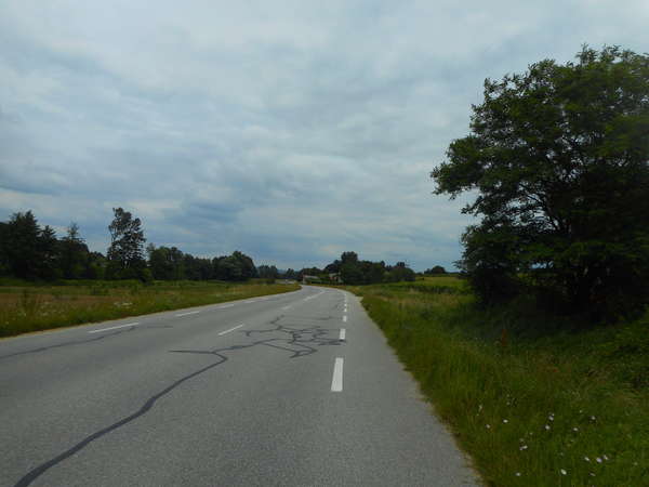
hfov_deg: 69.4
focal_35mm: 25
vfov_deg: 54.9
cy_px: 244
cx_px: 324
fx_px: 469
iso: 80
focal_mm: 4.5
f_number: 10.5
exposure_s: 1/250
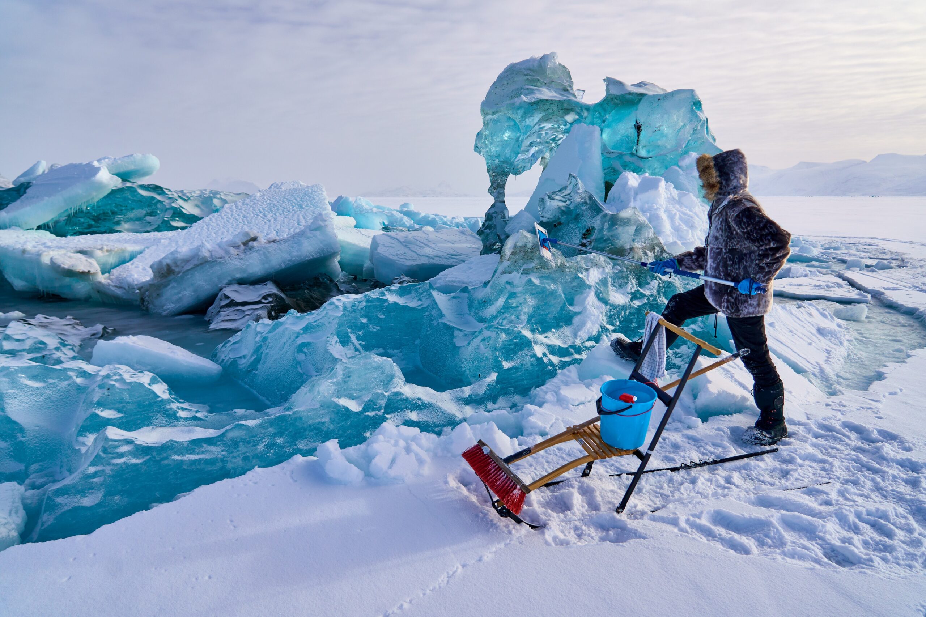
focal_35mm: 24
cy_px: 308
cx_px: 463
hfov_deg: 73.8
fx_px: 617
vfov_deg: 53.1
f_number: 4
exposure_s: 1/1600
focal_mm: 24
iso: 200
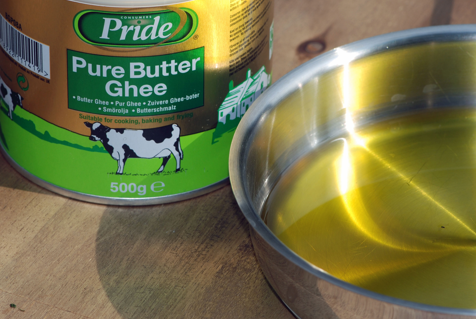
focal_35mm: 205
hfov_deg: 10.0
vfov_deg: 6.7
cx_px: 274
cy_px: 143
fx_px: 2709
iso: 100
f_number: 10
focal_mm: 105
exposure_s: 1/200
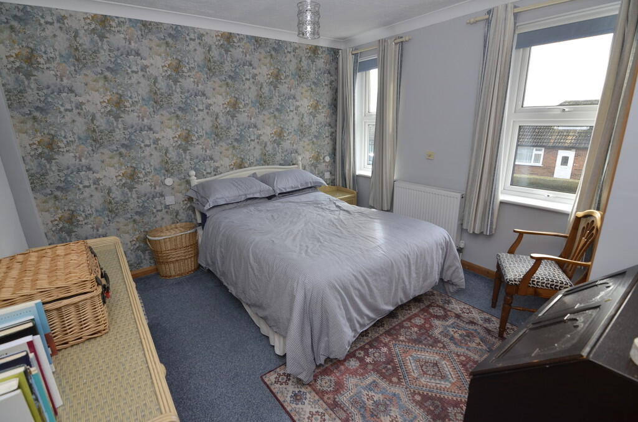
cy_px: 211
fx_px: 292
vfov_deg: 71.8
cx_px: 319
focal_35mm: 16
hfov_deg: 95.1
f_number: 5
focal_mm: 11
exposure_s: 1/200
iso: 320
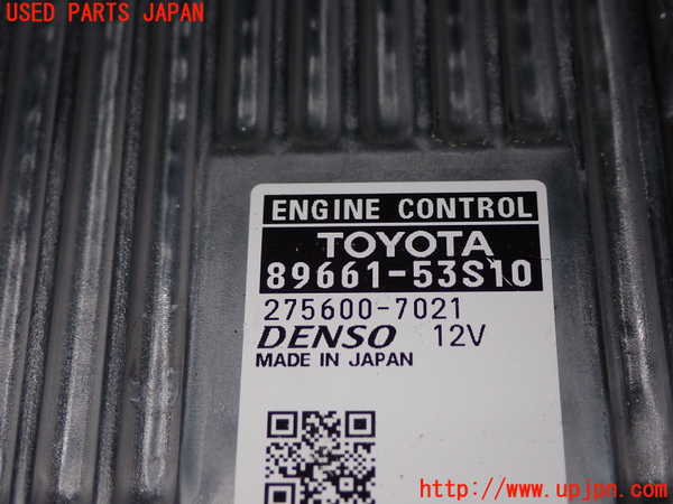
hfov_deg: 25.3
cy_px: 252
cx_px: 336
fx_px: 1497
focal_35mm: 77
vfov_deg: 19.1
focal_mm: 13.65
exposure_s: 1/80
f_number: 13
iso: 200
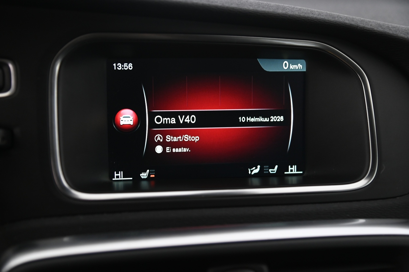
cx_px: 204
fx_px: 568
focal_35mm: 50
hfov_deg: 39.6
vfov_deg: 26.9
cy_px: 136
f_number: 4
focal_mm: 50
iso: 2000
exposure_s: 1/25
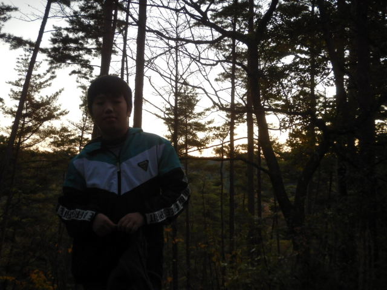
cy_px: 145
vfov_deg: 26.1
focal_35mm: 56
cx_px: 194
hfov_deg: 34.3
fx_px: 626
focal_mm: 10.1
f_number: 4.4
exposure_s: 1/30
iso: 400
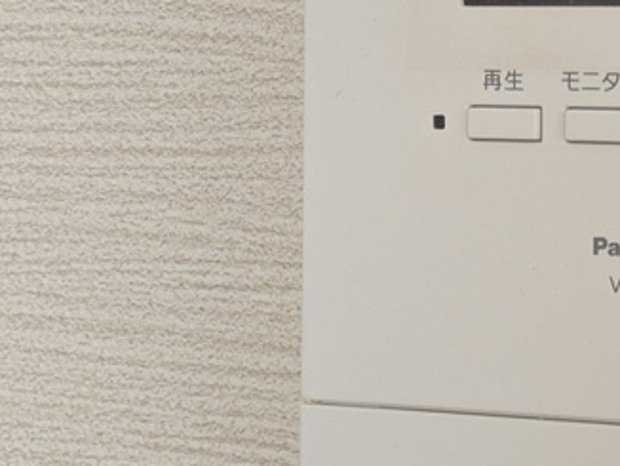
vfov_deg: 9.9
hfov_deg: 12.9
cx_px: 696
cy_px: 87
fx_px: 2689
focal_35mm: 150
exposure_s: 1/120
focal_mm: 5.43
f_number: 1.89
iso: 90
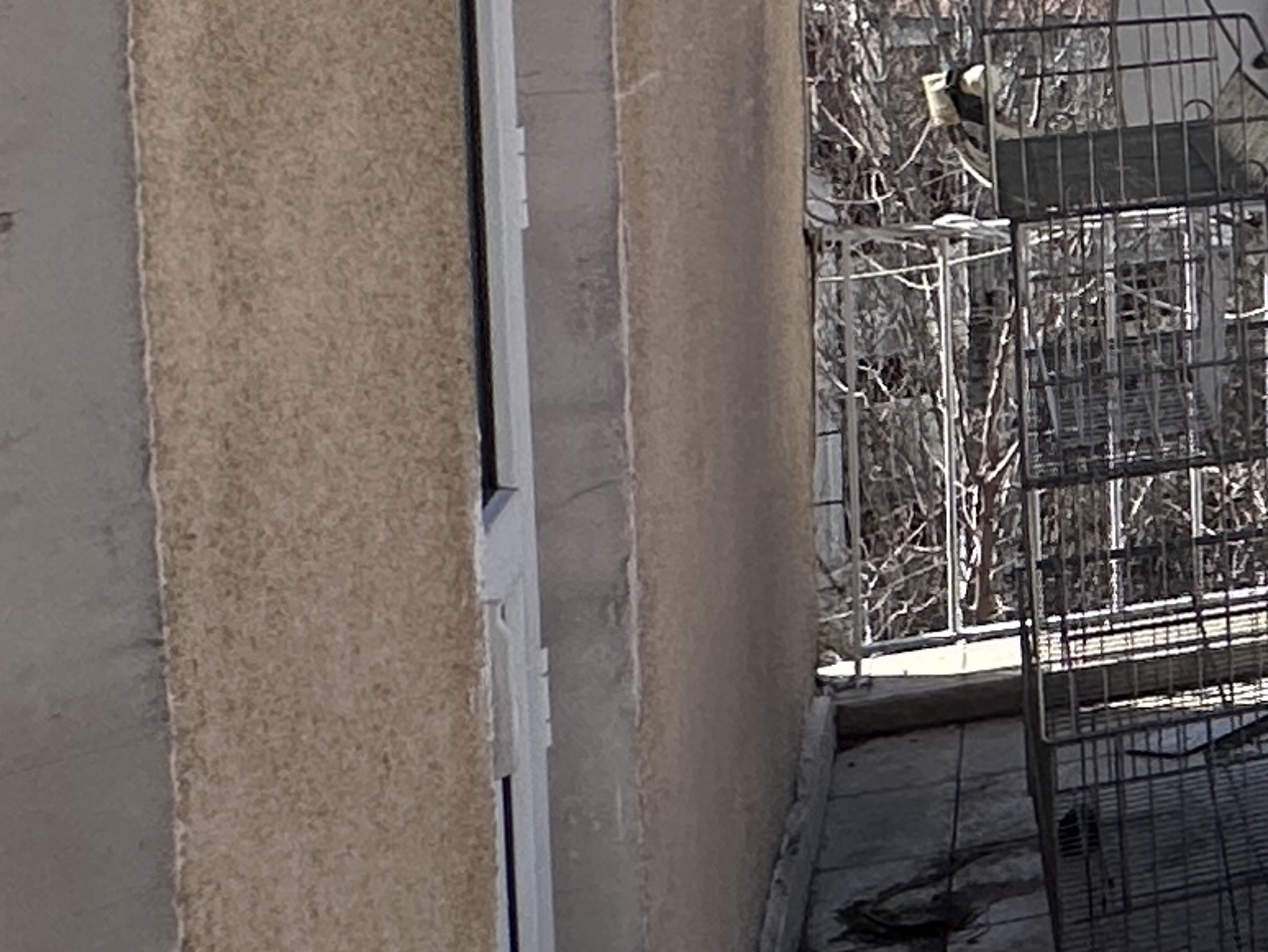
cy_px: -71
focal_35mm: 73
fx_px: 2674
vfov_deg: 19.4
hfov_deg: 17.3
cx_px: 2675
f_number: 2.2
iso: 50
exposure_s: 1/2398
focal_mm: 2.22
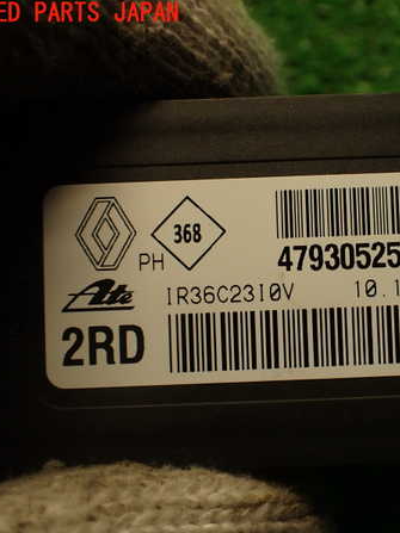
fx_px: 663
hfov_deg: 32.7
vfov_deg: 43.9
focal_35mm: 43
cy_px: 267
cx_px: 320
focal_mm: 5.79
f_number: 2.4
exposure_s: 1/50
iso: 200
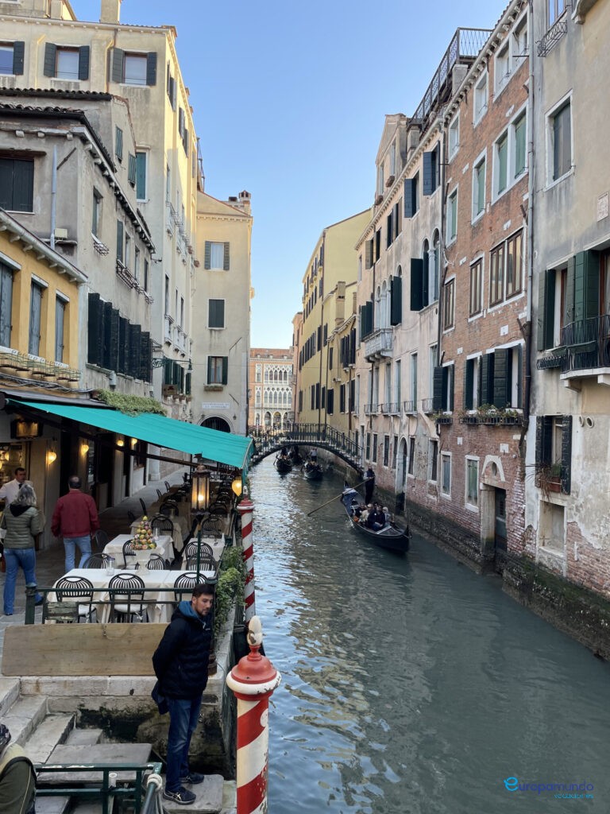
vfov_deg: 67.3
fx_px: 611
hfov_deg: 53.1
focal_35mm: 26
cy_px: 407
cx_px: 305
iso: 32
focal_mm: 4.2
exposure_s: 1/238
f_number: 1.6
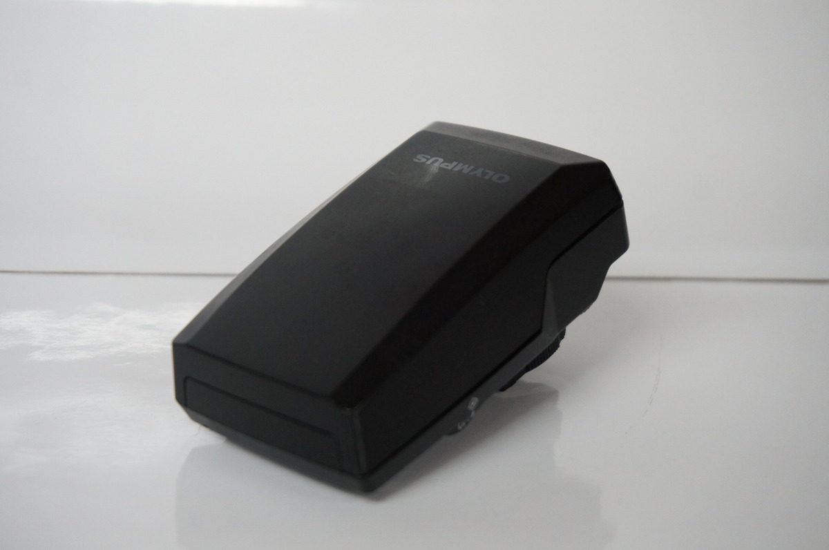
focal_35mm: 75
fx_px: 1724
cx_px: 414
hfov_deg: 27.0
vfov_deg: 18.1
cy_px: 275
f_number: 5.6
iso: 1000
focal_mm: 50
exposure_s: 1/80
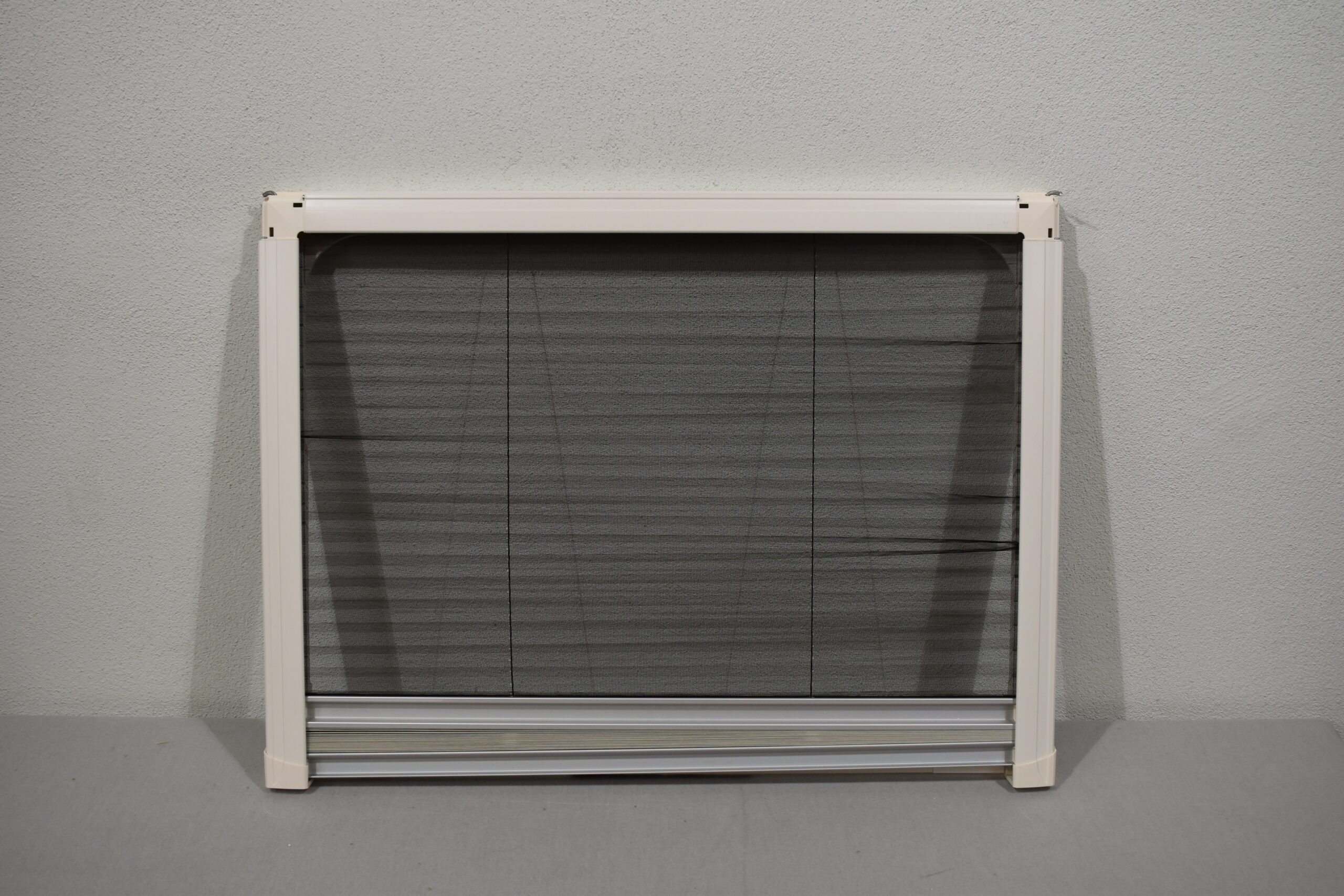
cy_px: 448
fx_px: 1344
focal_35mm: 36
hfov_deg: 53.1
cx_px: 672
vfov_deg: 36.9
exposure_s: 1/125
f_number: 5.6
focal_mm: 24
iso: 320
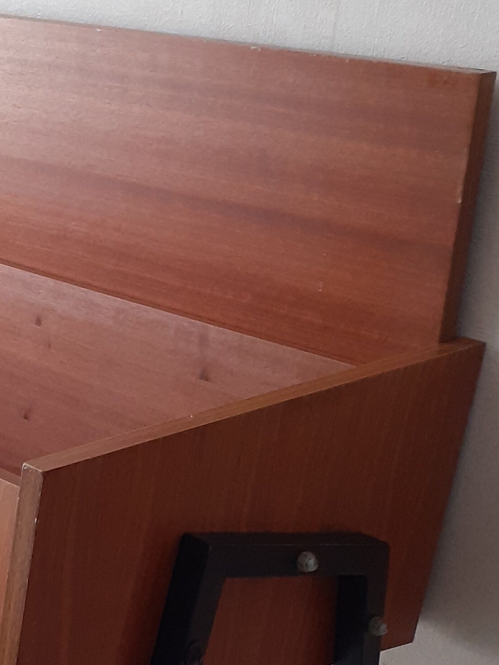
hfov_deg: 18.5
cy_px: 561
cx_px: -72
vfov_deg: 25.1
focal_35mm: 76
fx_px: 1461
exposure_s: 1/50
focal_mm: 3.6
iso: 160
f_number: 1.9
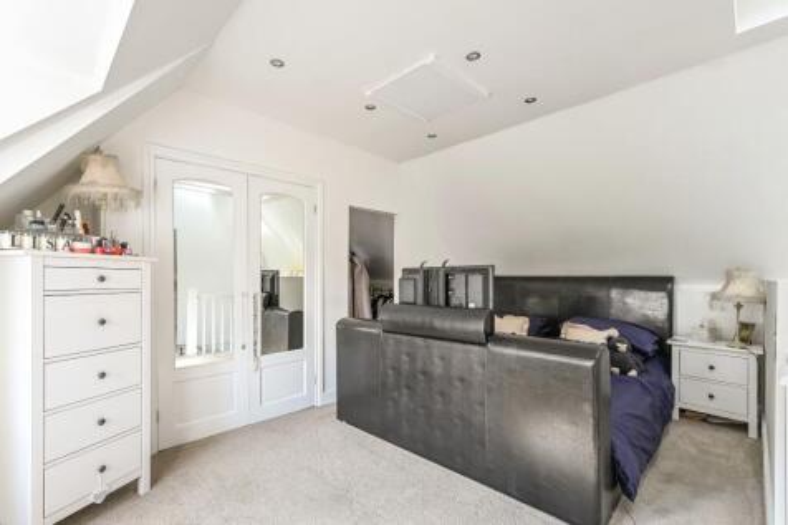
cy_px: 262
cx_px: 394
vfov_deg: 75.5
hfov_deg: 98.6
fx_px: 339
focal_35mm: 16
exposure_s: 1/3
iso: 100
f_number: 9
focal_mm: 15.5
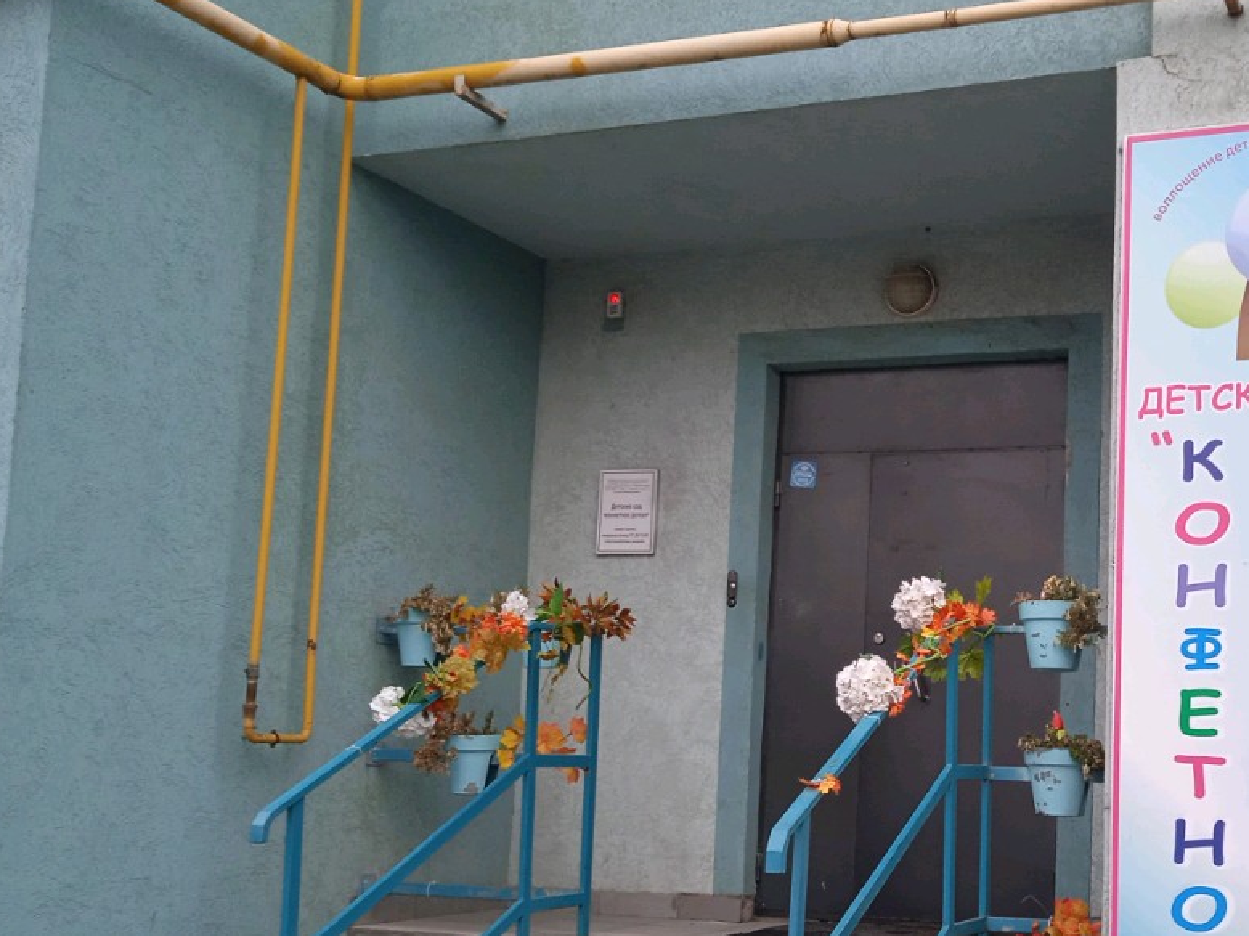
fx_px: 1731
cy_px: 578
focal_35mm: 48
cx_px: 924
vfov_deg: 30.1
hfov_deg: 38.7
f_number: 2.2
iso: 178
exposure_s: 1/100
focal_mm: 3.43
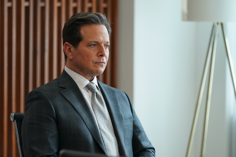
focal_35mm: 200
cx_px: 118
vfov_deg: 6.9
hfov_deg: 10.3
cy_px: 78
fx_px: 1311
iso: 1600
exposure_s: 1/125
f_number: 4
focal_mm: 200
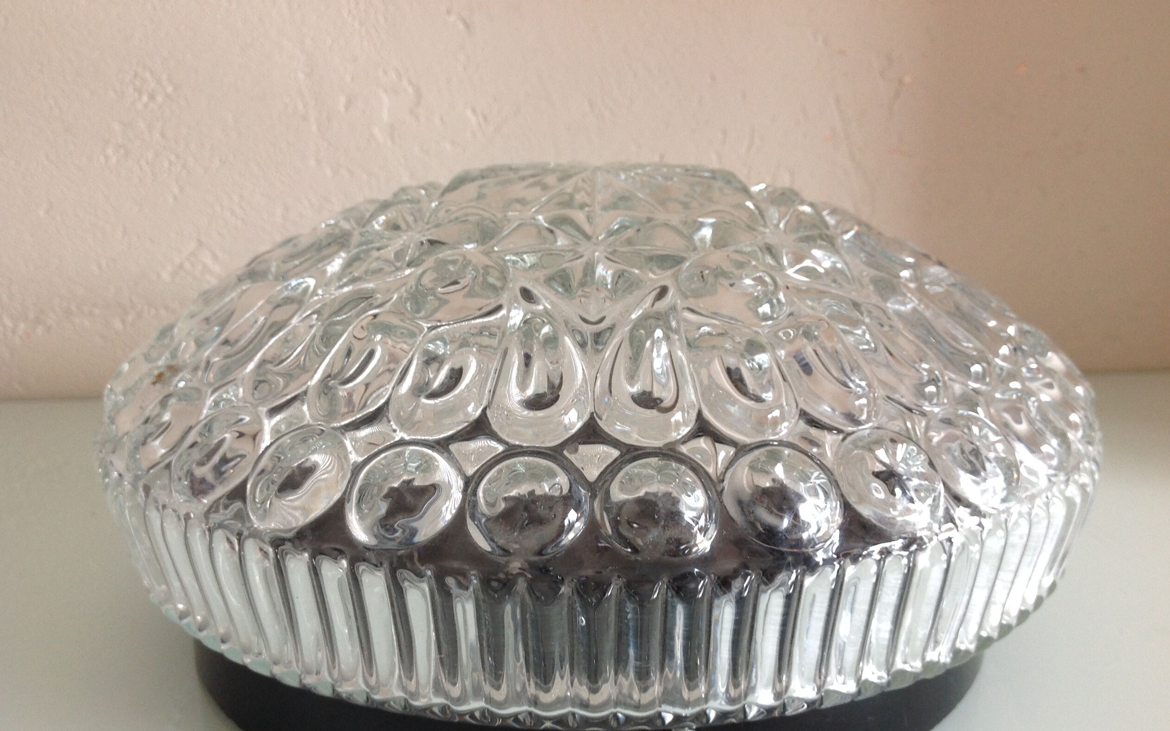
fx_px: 1212
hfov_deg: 51.5
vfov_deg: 33.5
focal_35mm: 38
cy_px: 414
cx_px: 586
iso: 64
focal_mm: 4.28
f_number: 2.4
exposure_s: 1/40
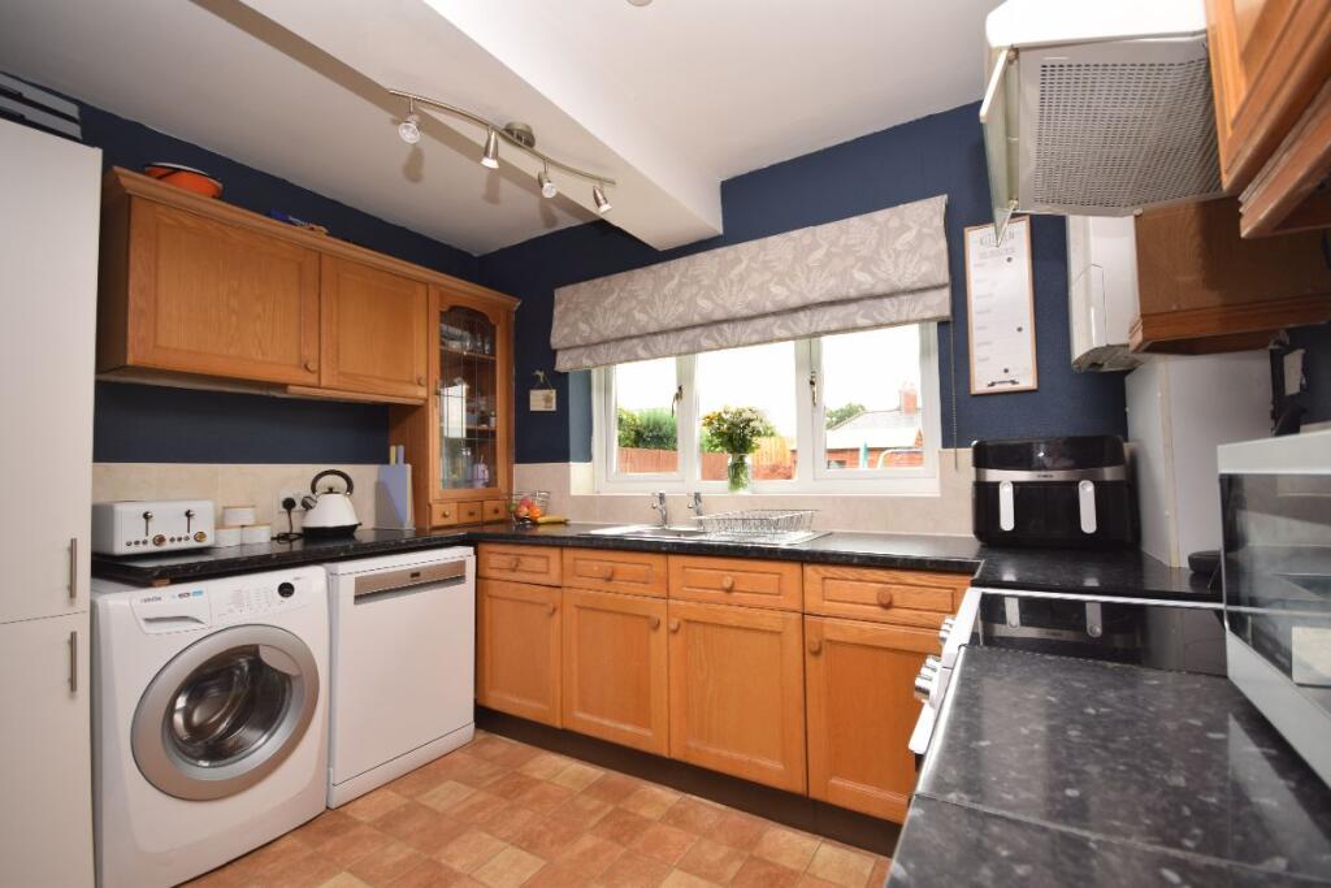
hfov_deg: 100.4
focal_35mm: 15
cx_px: 666
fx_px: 555
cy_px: 444
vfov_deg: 77.3
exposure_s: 1/60
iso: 100
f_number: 4
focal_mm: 10
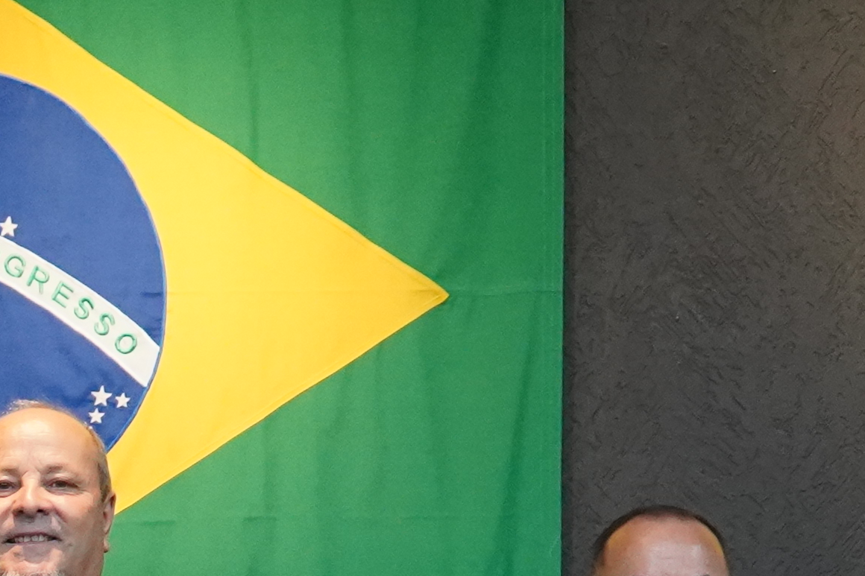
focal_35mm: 112
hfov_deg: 16.8
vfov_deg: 11.7
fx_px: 2691
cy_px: 836
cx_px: -376
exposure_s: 1/200
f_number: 5.6
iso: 6400
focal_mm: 22
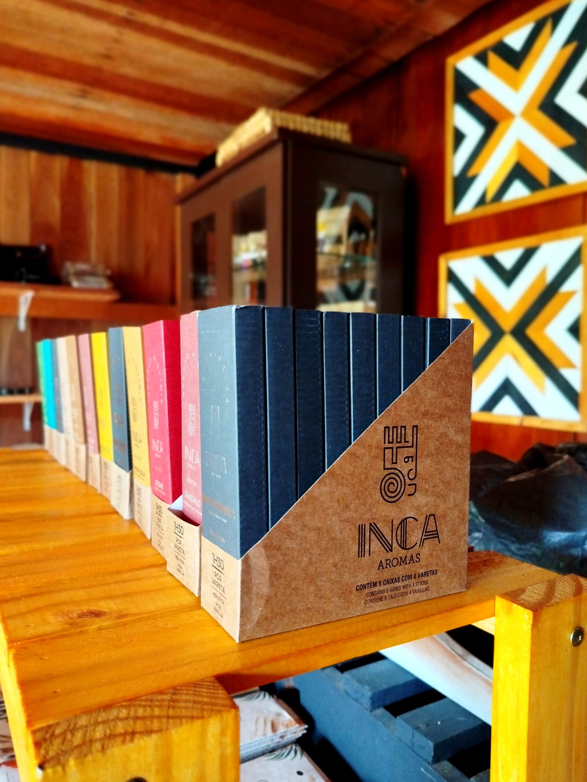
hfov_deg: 81.7
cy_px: 391
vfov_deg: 98.2
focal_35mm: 15
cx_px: 294
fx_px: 339
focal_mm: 5.31
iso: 320
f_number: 1.7
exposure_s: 1/30
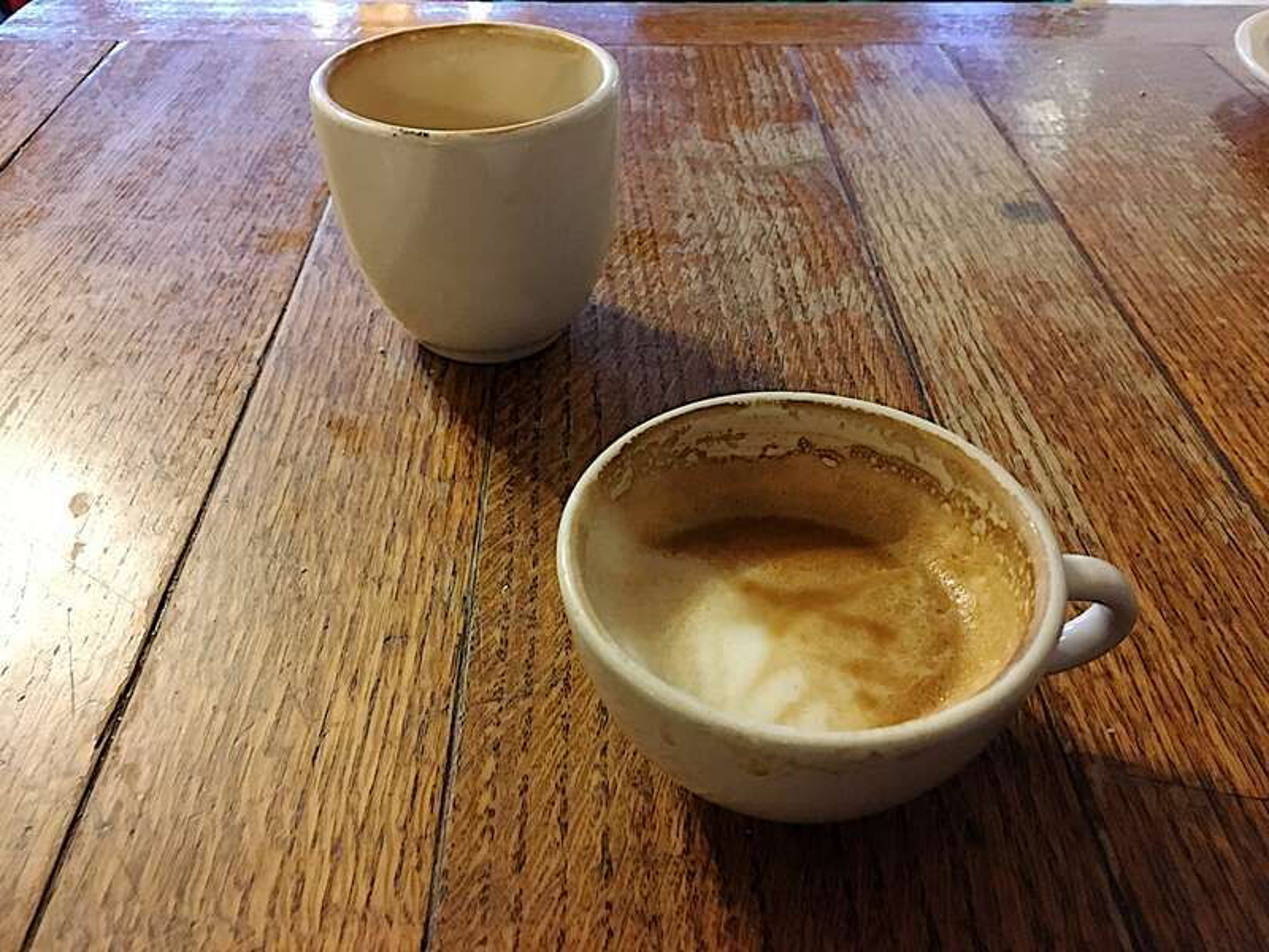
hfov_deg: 61.7
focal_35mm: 29
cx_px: 634
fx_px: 1063
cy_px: 476
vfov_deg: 48.2
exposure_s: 1/15
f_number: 2.2
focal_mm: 4.15
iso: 640
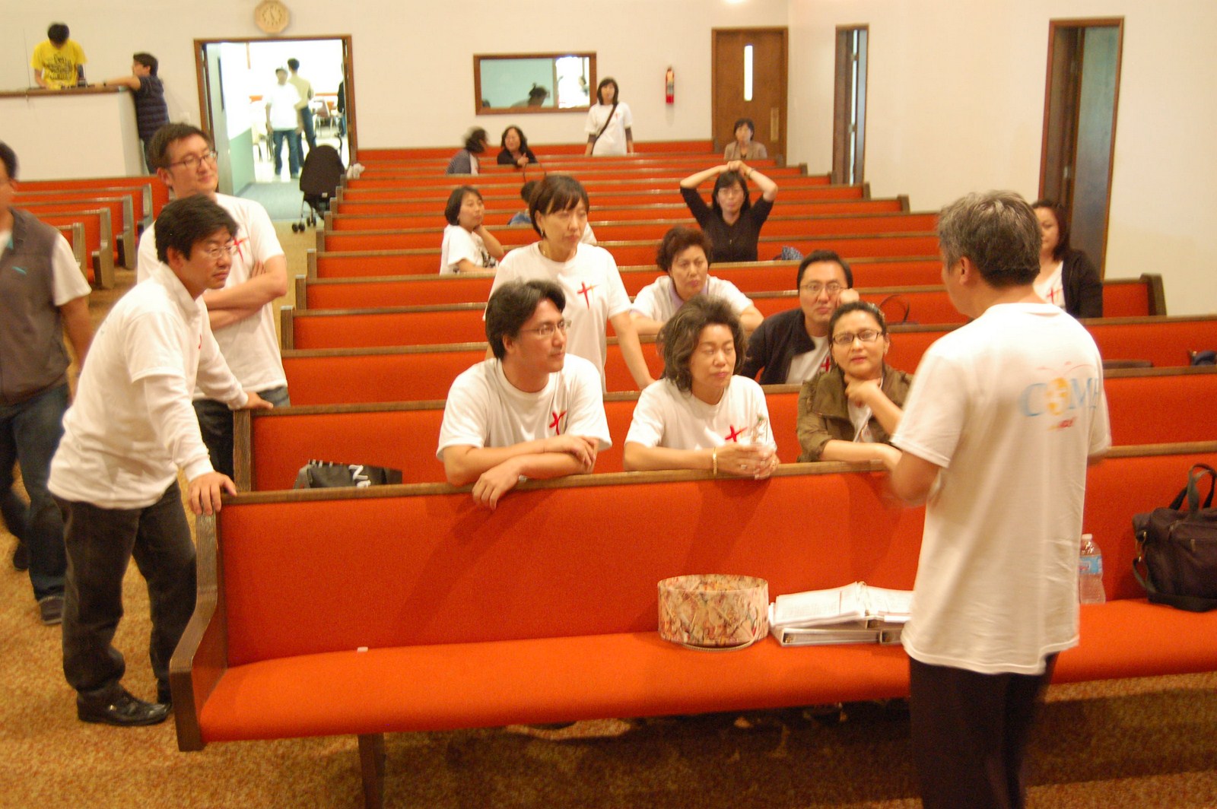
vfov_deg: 34.2
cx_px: 608
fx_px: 1317
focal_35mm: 39
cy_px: 404
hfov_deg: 49.6
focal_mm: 26
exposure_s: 1/6
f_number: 4.2
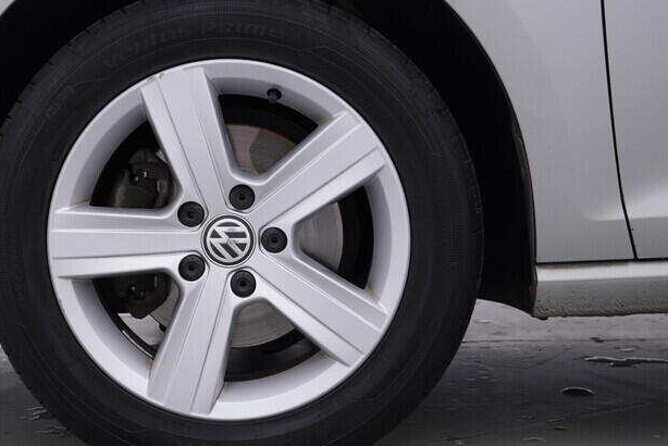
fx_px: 1114
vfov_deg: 22.6
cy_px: 192
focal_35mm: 60
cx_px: 242
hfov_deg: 33.2
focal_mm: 24
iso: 125
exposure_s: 1/80
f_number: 4
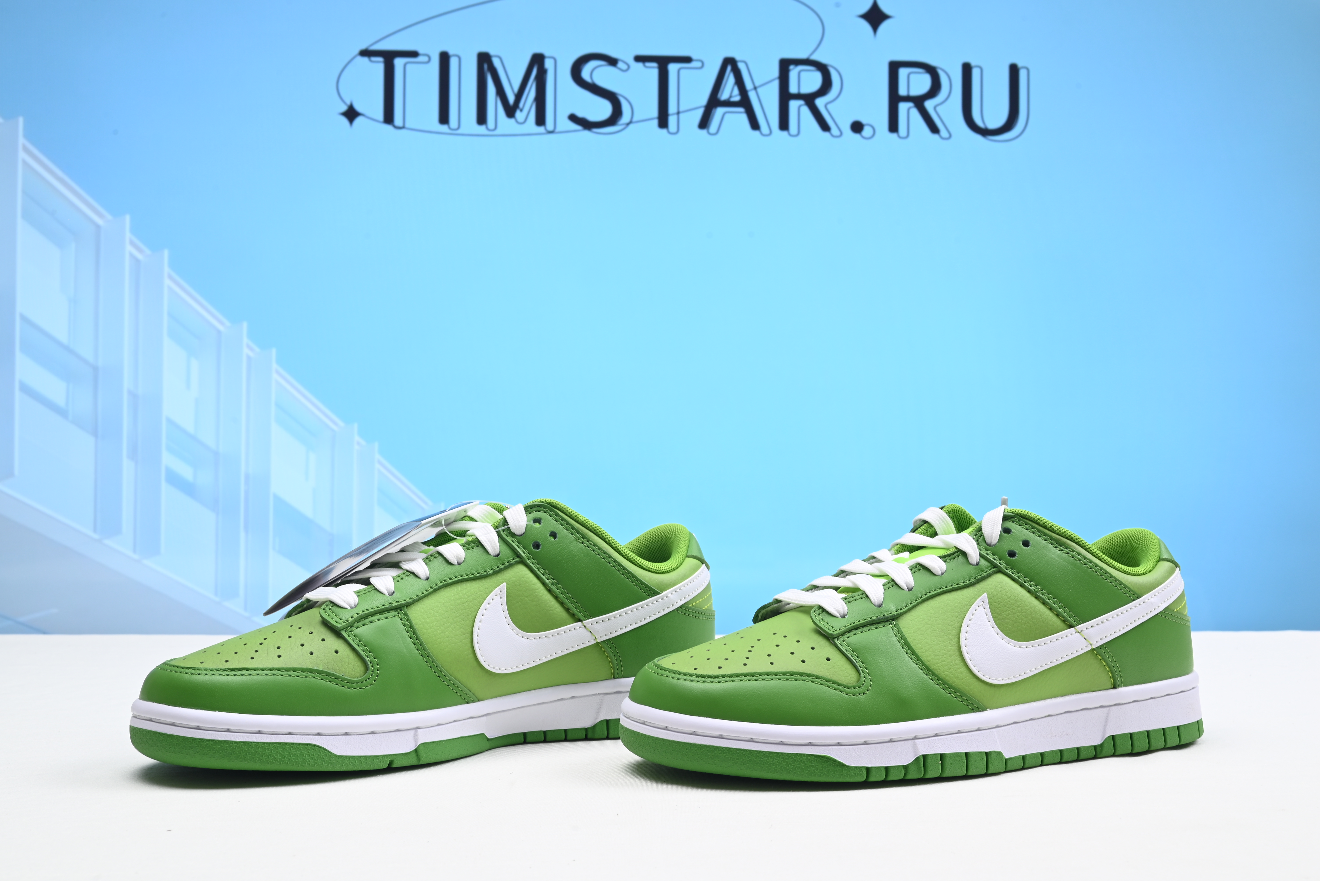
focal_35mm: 40
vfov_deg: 33.4
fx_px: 1467
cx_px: 660
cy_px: 440
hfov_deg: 48.4
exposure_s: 1/2
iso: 100
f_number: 16
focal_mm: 40
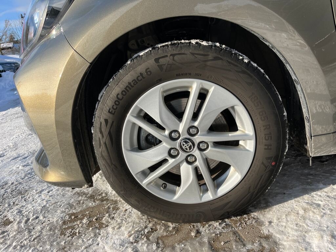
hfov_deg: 67.3
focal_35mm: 26
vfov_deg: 53.1
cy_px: 126
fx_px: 252
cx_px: 168
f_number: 1.6
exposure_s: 1/2062
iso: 50
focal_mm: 5.1
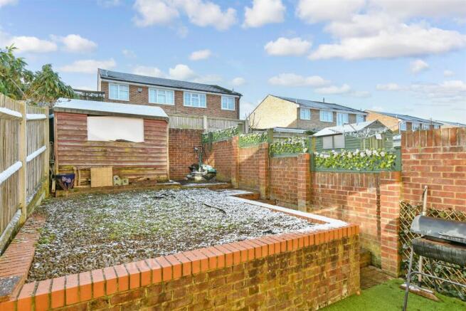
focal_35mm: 15
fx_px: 194
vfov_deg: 77.4
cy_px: 156
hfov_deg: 100.4
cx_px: 233
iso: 160
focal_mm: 10
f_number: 8
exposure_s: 1/60
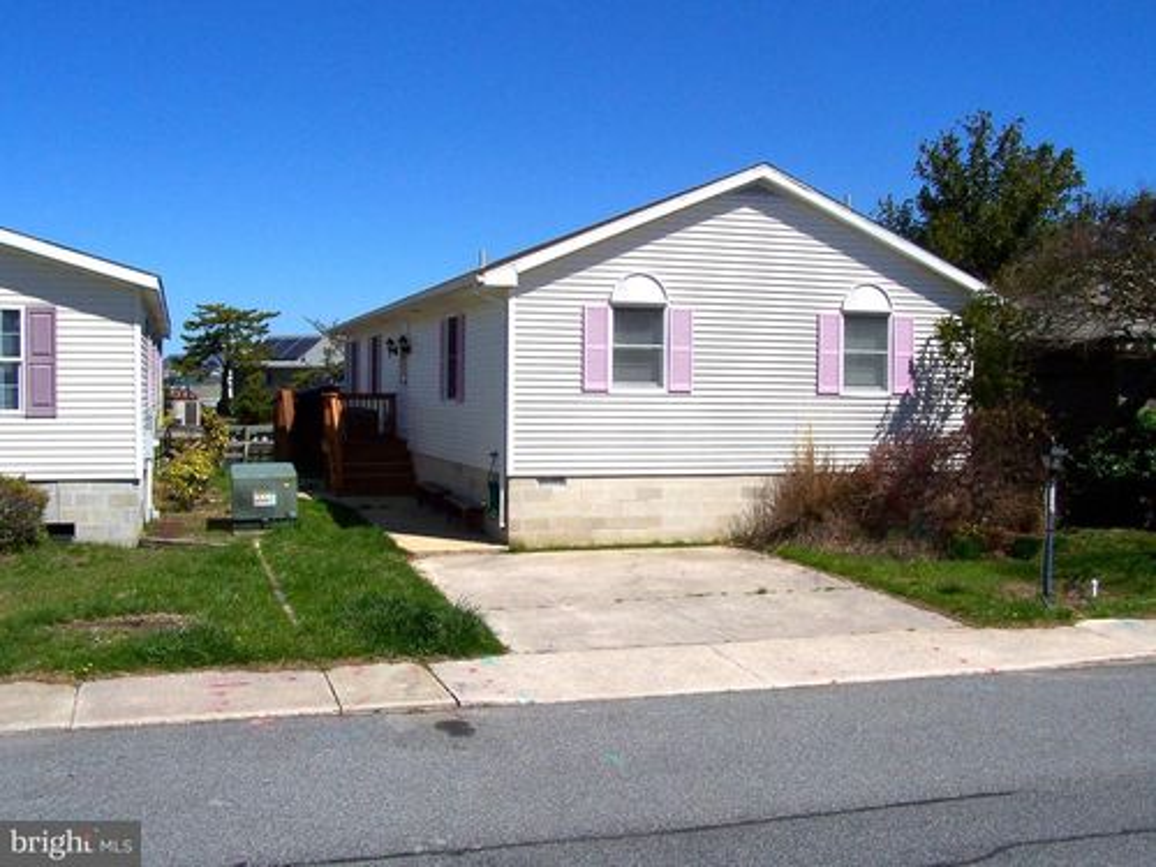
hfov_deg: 49.0
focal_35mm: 38
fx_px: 1269
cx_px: 578
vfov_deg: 37.7
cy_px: 434
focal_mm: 6.3
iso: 80
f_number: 5.6
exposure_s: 1/1000
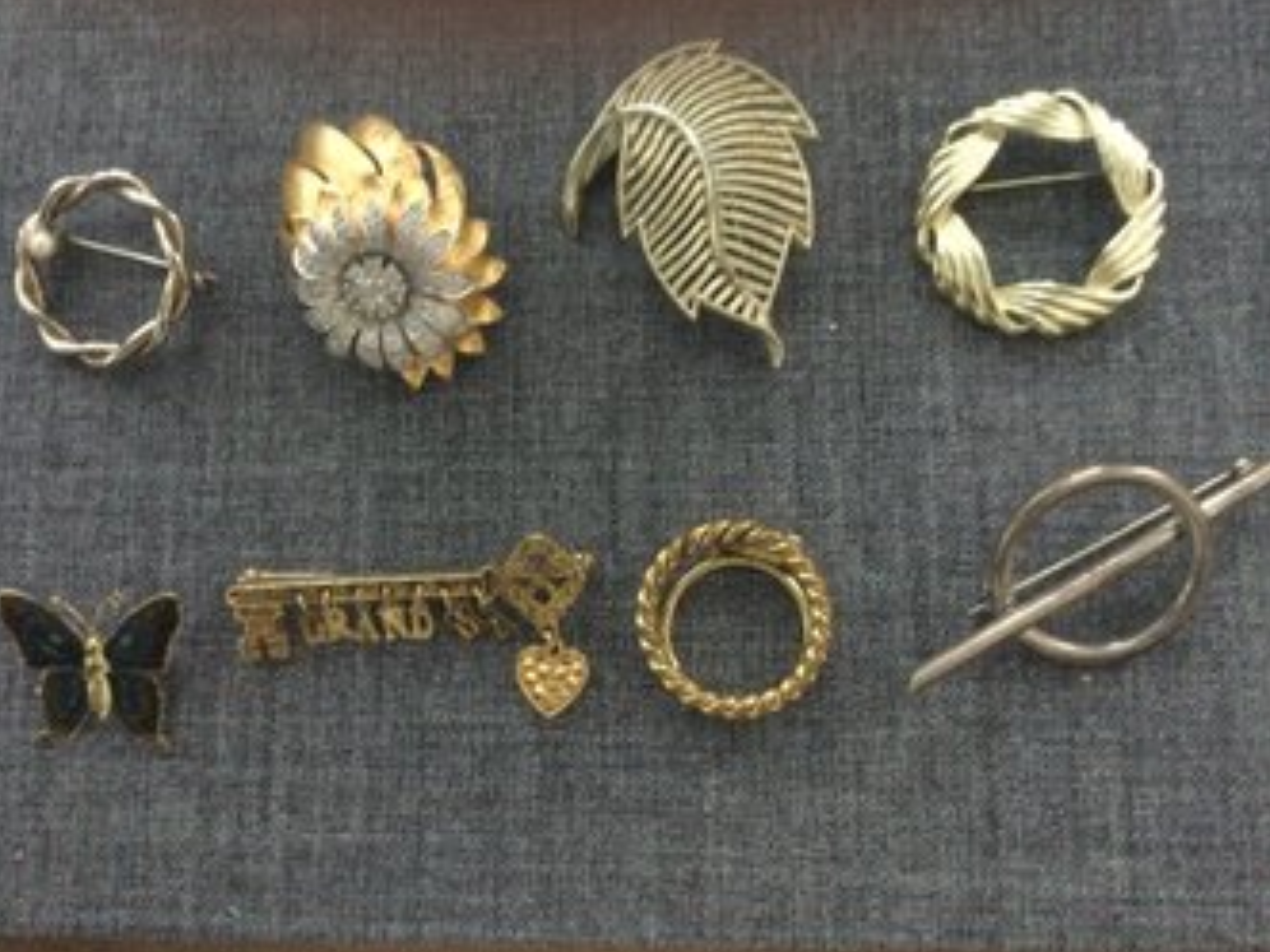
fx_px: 1174
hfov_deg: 56.8
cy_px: 468
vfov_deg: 44.2
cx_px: 625
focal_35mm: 32
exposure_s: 1/15
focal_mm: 3.3
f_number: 2.4
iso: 500
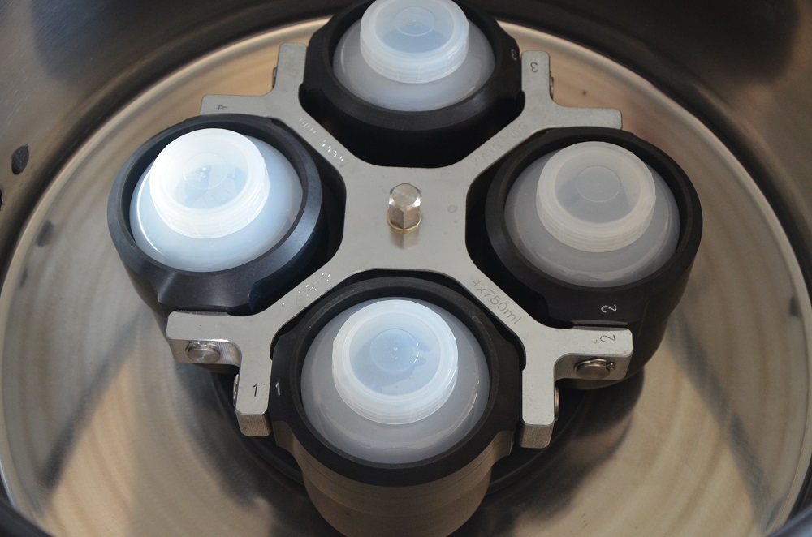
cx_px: 406
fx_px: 1283
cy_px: 268
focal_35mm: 57
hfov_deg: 35.1
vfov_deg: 23.7
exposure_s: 1/80
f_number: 4.5
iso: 1250
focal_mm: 38
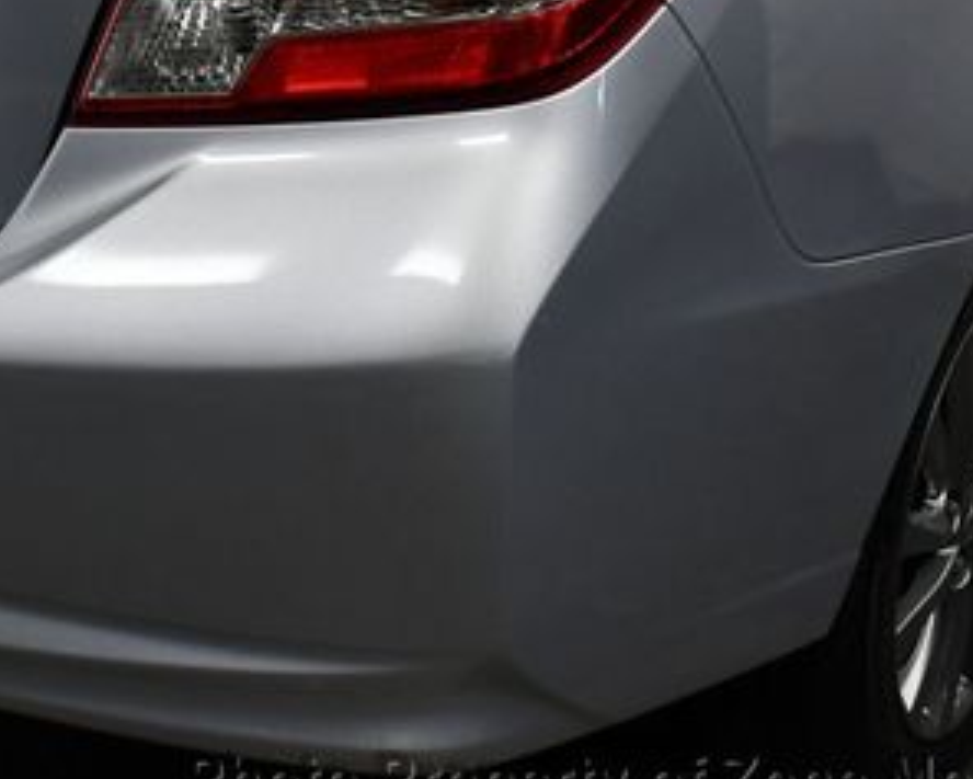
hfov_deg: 25.4
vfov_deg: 20.7
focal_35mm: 73
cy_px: 138
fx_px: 2103
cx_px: 145
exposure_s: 1/200
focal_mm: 18
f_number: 3.5
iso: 800
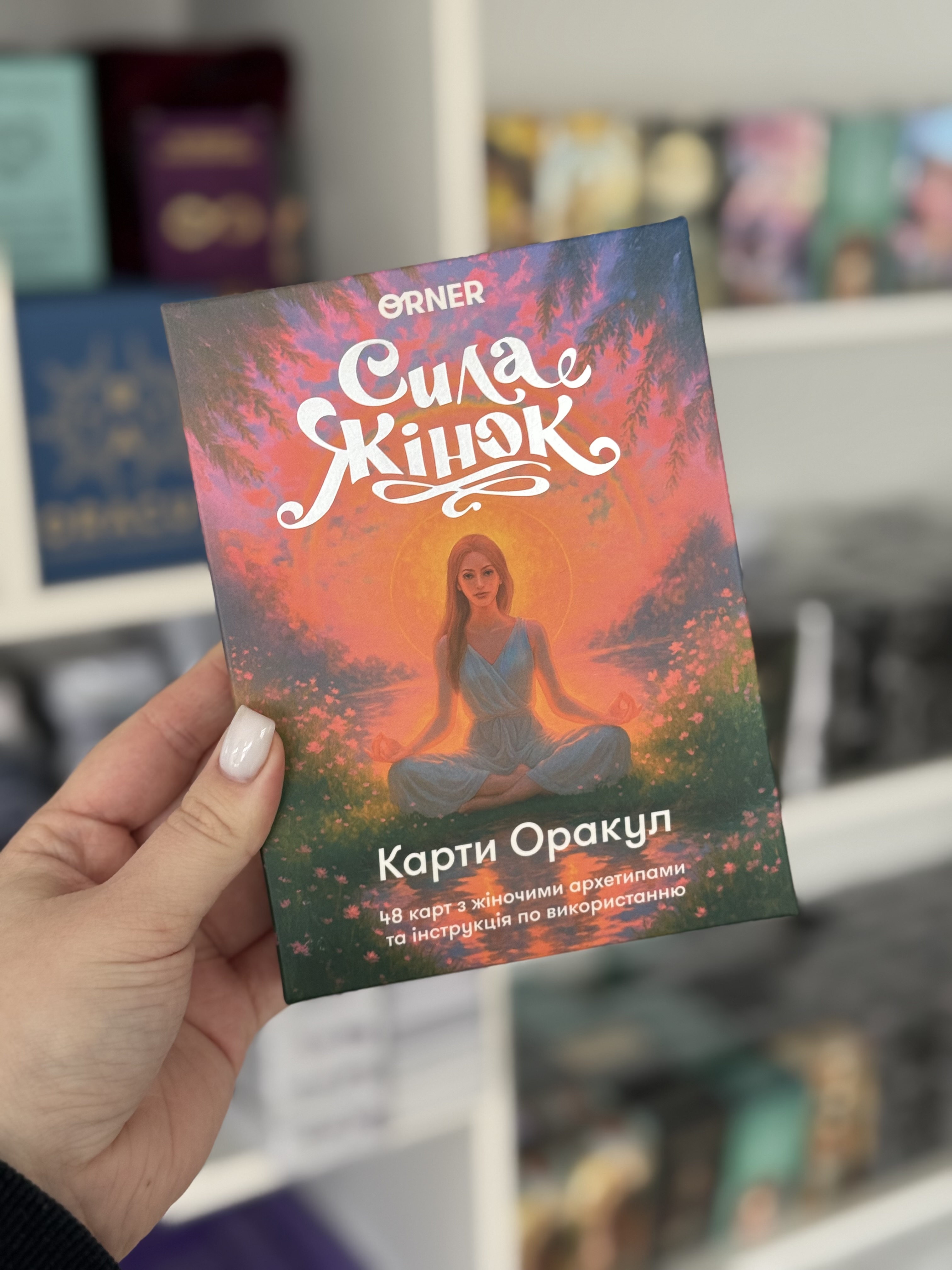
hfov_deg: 30.3
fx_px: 1760
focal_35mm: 48
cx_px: 476
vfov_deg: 39.7
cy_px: 635
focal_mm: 6.76
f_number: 1.78
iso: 100
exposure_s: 1/82
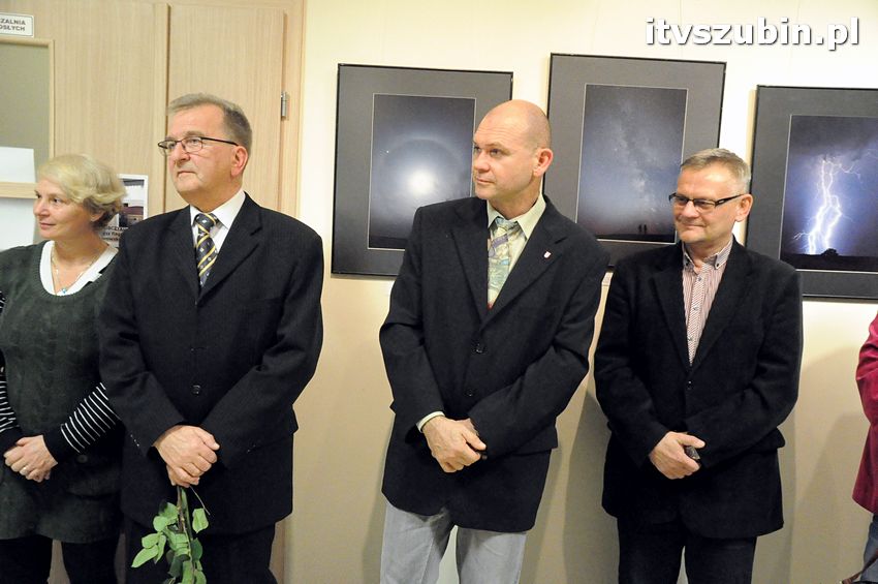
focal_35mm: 38
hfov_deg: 51.3
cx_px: 439
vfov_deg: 35.4
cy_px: 292
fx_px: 914
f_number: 4.5
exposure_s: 1/80
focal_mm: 25
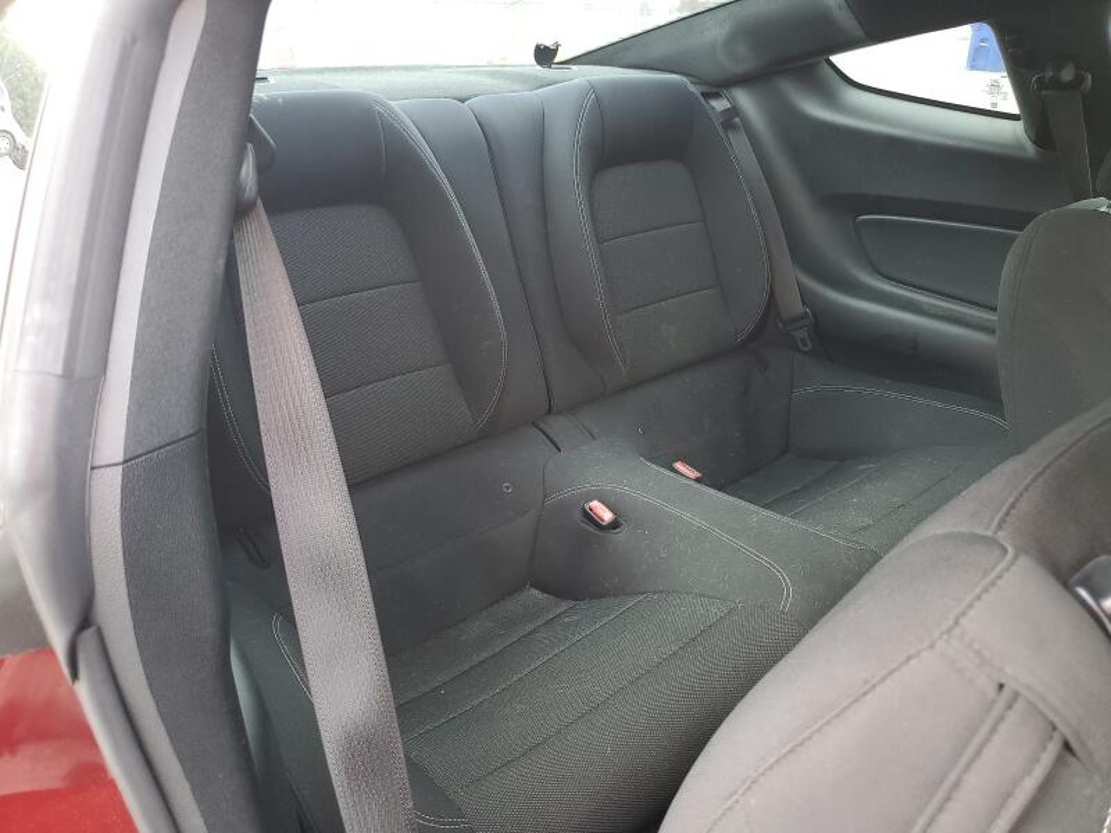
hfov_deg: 67.3
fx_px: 834
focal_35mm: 26
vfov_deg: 53.1
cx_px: 556
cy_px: 416
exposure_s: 1/100
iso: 77
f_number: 1.5
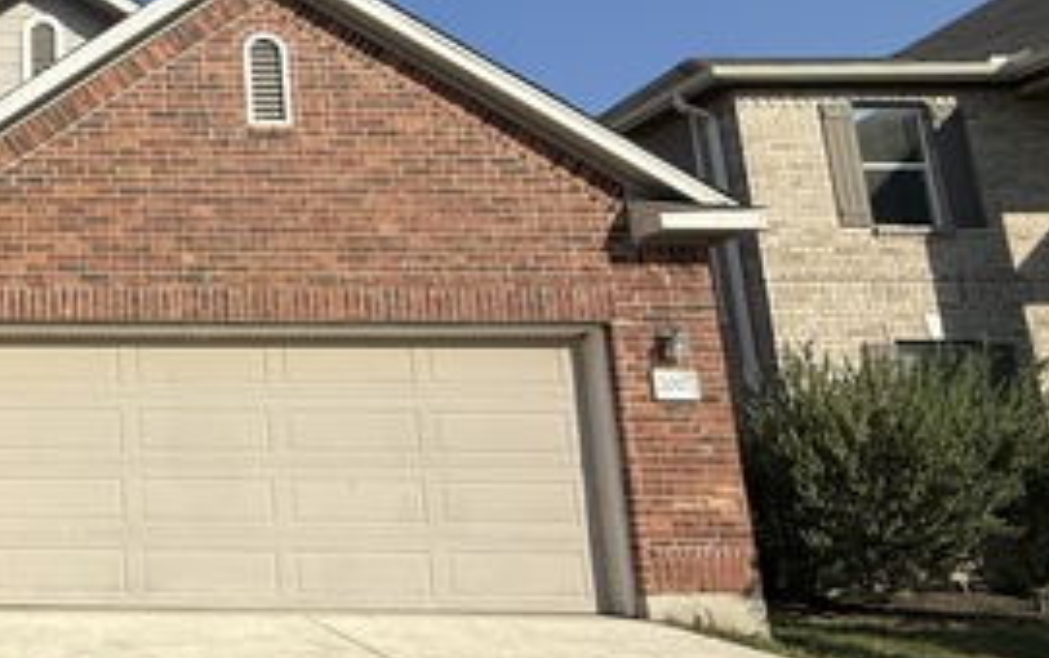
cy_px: 310
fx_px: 1002
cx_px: -97
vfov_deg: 36.4
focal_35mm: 35
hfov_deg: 43.3
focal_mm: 2.22
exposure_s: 1/2611
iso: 50
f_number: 2.2
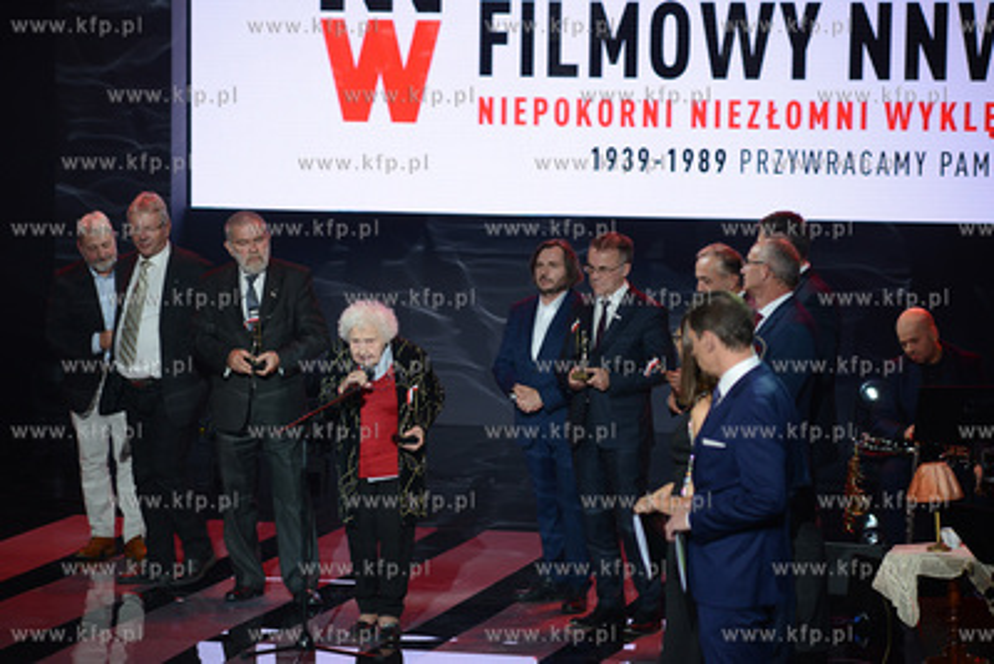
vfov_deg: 10.2
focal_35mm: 135
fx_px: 3729
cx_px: 497
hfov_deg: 15.2
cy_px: 332
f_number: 4
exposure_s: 1/100
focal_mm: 135
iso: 800
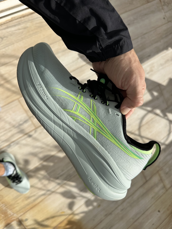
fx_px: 159
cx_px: 86
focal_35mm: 24
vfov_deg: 71.6
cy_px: 114
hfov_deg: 56.8
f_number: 1.78
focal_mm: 6.86
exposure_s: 1/8929
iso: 80
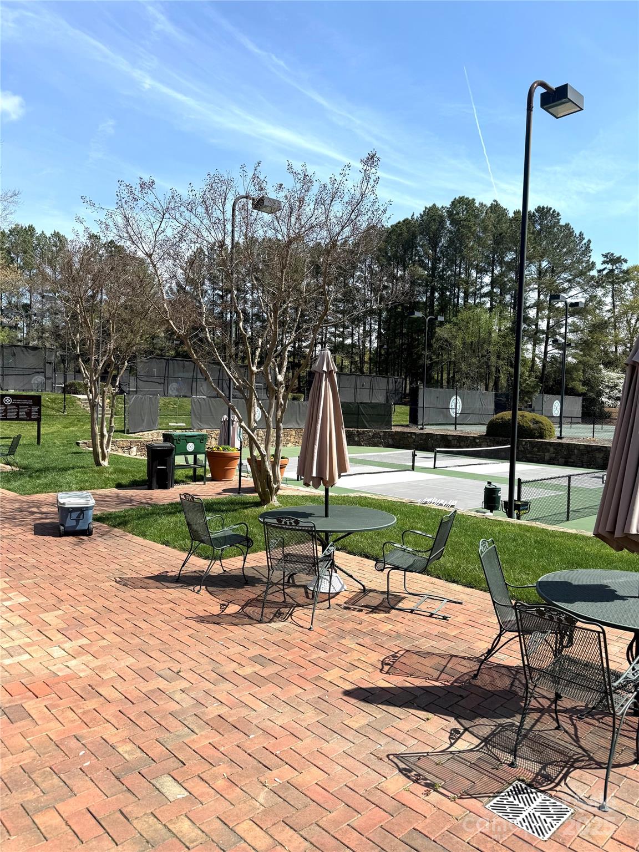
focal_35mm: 24
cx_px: 320
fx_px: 591
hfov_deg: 56.8
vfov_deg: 71.6
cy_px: 426
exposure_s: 1/4167
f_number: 1.78
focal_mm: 6.76
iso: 80
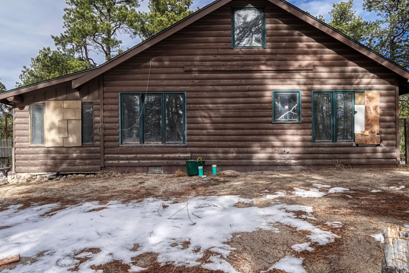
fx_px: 216
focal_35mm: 19
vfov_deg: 63.9
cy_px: 107
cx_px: 204
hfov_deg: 86.9
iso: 400
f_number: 8
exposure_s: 1/2500
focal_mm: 14
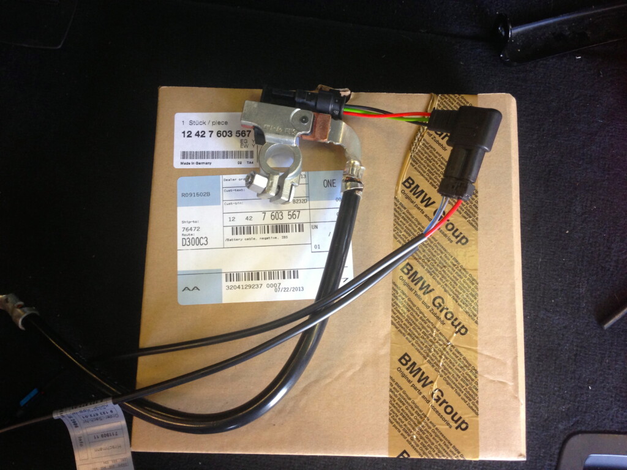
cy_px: 235
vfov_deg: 42.9
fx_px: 598
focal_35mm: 33
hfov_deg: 55.4
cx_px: 314
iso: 100
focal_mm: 4.13
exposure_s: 1/20
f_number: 2.4
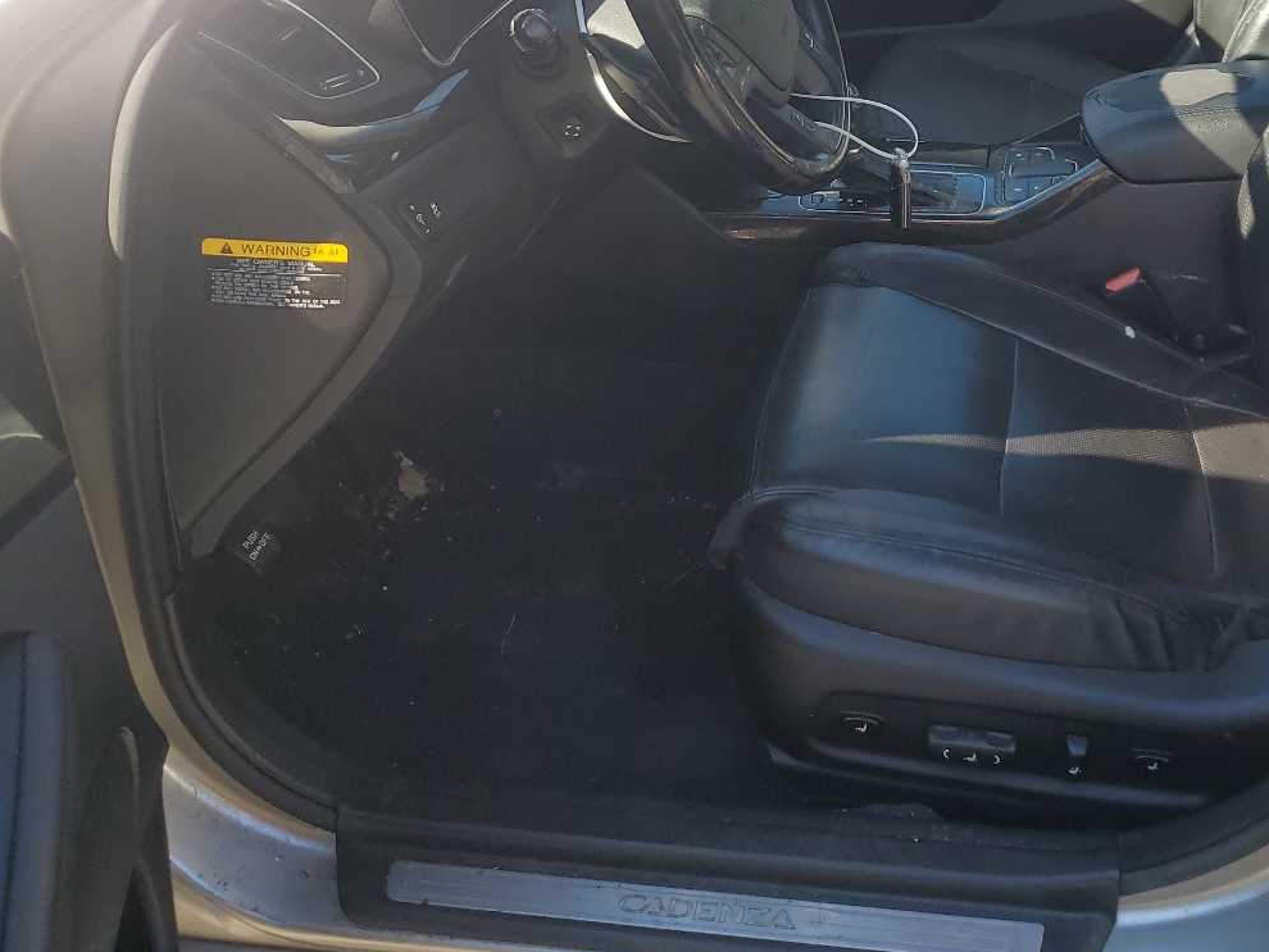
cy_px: 193
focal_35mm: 42
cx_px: 860
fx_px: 1540
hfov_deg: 44.1
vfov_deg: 33.4
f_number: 1.5
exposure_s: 1/556
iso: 50
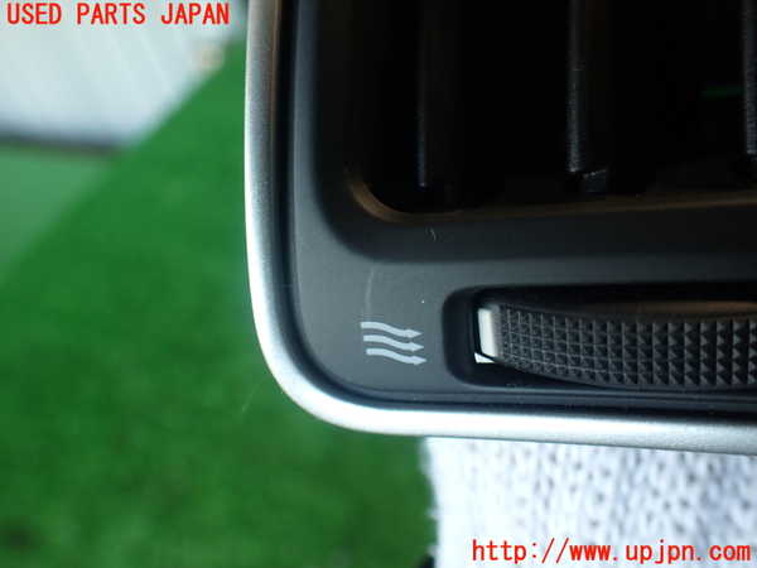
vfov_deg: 46.8
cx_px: 378
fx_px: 656
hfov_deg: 60.0
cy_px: 284
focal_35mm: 30
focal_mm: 5.4
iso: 160
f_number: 2.3
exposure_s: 1/60
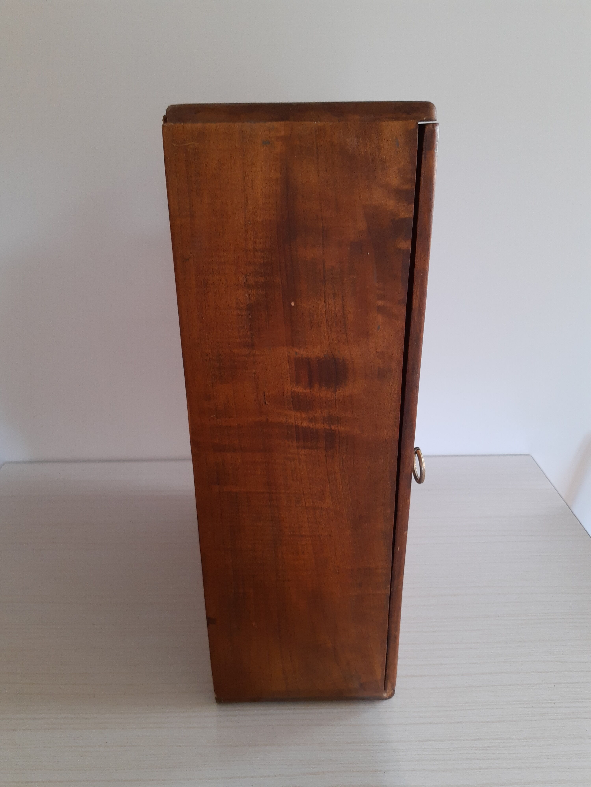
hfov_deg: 53.1
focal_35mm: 26
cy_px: 394
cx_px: 296
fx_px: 592
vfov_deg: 67.3
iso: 86
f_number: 1.7
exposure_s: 1/33
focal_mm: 4.75
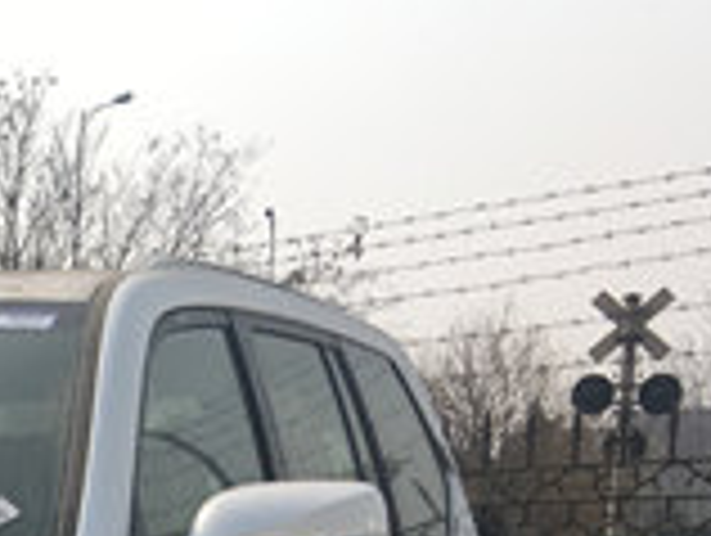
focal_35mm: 110
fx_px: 2263
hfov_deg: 16.2
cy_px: 959
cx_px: -392
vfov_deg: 12.4
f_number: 2.2
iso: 25
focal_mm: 4.15
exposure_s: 1/1166
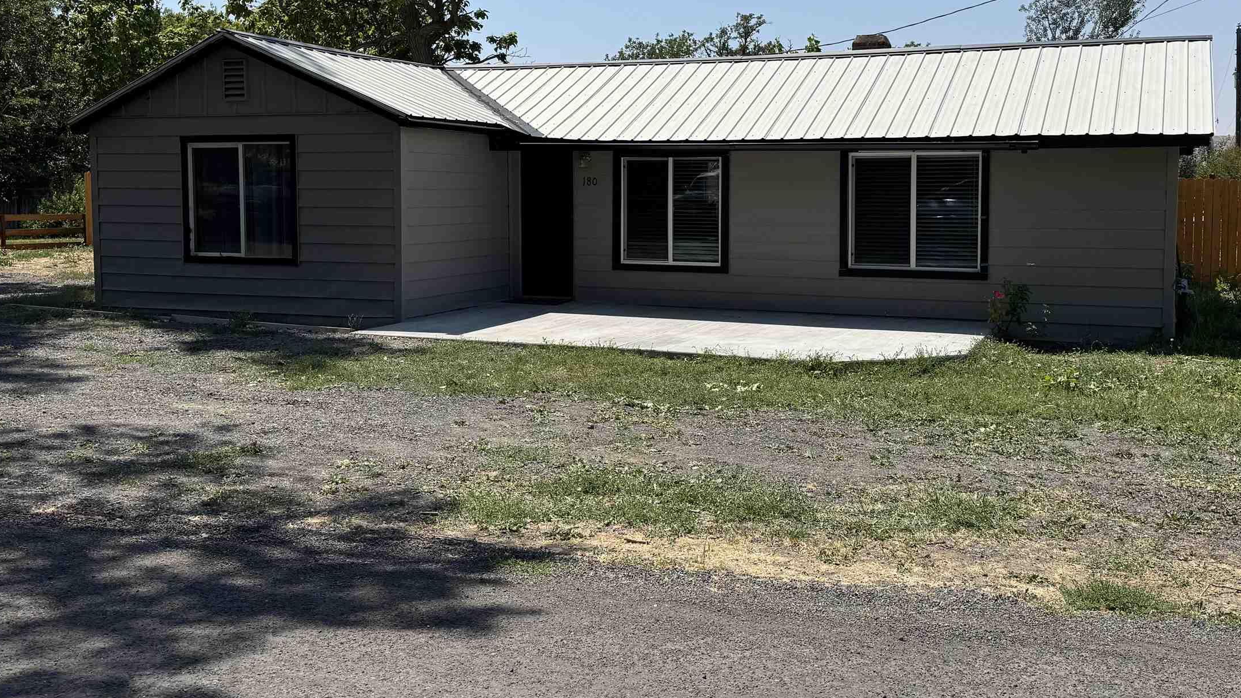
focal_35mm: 37
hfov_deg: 53.9
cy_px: 236
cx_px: 688
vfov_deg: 31.7
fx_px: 1217
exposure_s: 1/7092
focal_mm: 6.76
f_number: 1.78
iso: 80
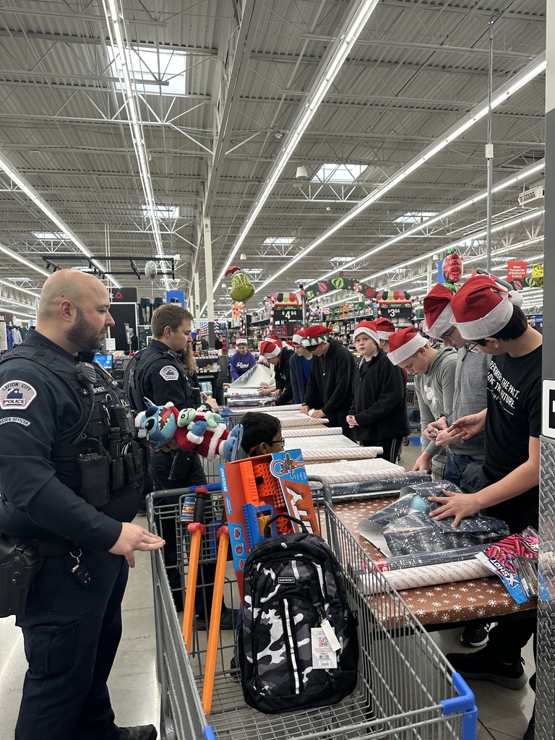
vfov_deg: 71.6
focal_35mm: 24
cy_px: 370
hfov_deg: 56.8
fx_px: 513
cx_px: 278
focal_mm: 6.86
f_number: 1.78
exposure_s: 1/120
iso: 160
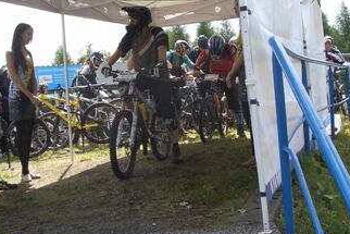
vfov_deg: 25.5
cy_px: 91
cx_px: 187
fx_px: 515
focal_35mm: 53
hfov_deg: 37.5
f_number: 4.6
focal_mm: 6.8
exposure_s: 1/160
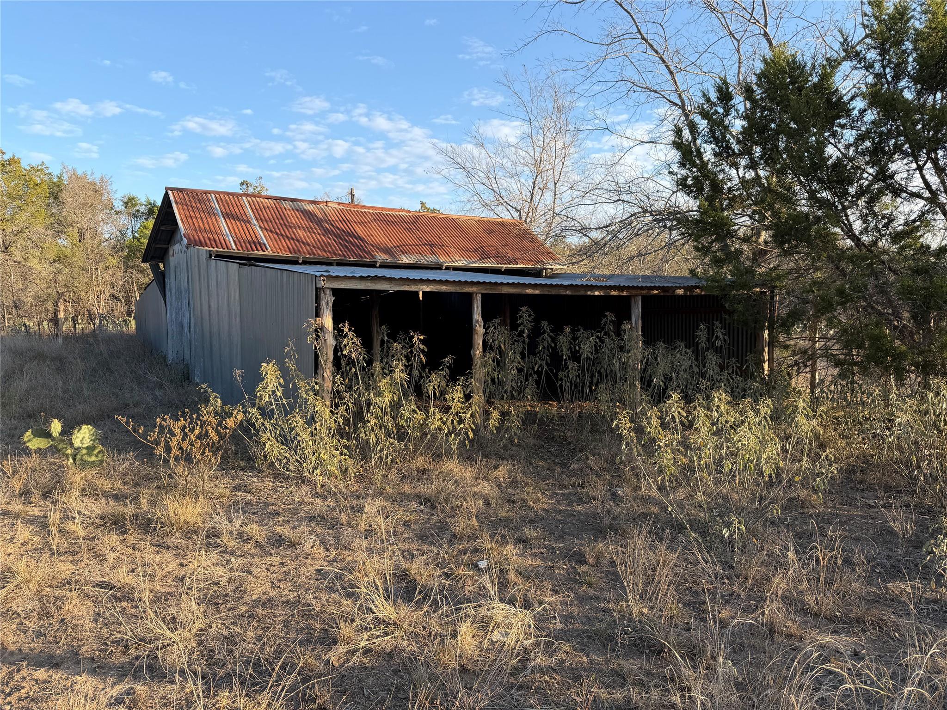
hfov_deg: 71.6
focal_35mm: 24
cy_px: 355
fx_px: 657
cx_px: 474
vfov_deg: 56.8
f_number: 1.78
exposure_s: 1/1192
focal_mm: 6.76
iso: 80
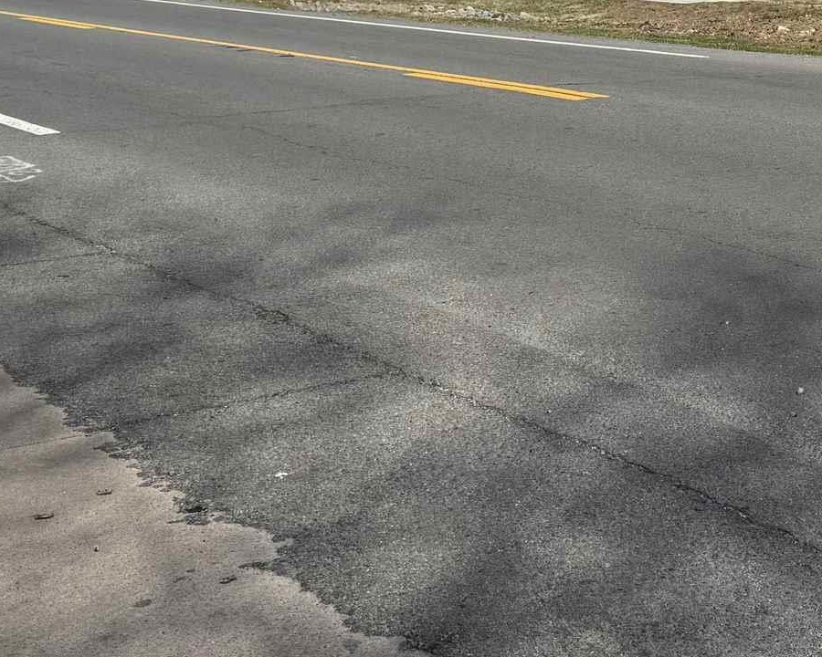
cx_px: 726
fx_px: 1946
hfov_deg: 23.3
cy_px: 72
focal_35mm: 80
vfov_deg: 18.9
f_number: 1.78
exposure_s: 1/5348
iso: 80
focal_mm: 6.86
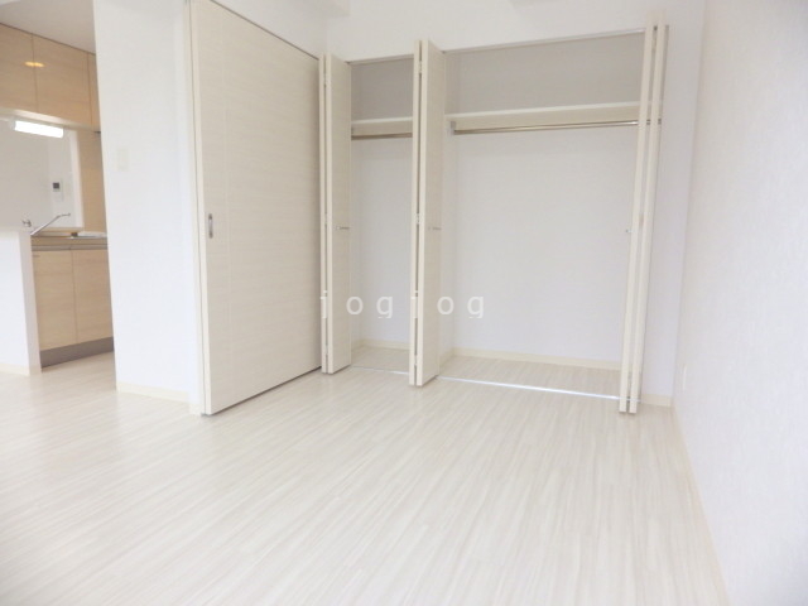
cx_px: 404
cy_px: 303
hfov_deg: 76.4
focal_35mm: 22
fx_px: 514
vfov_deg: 61.1
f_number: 3.1
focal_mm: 4
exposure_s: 1/80
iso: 100
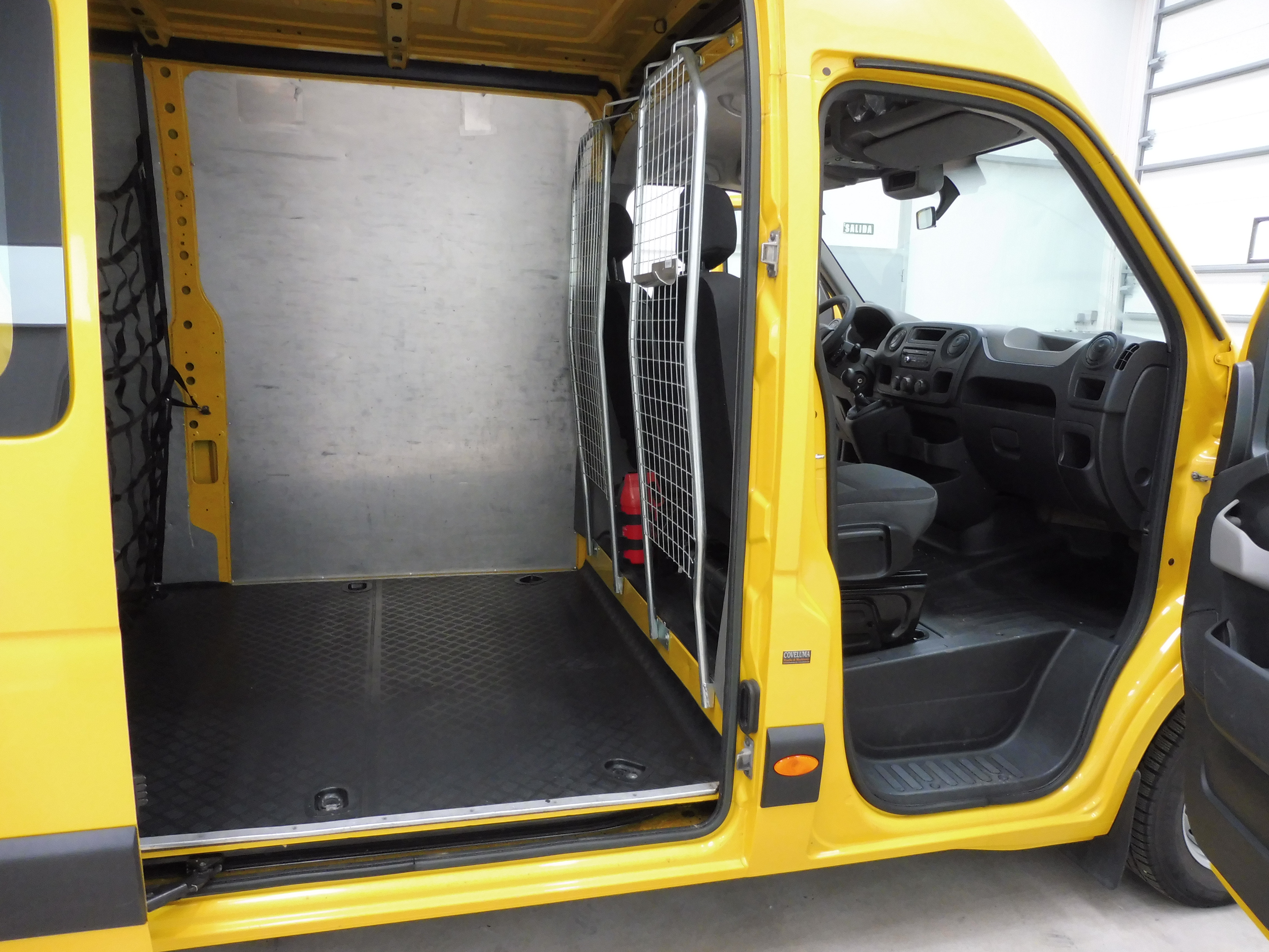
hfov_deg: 71.6
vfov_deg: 56.8
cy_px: 476
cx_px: 634
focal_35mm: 24
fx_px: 880
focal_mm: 4.3
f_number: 3.3
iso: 400
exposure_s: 1/60
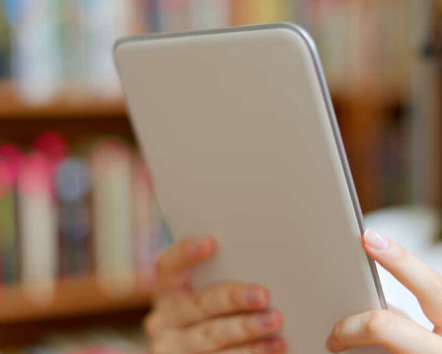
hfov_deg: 26.3
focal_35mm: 72
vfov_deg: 21.3
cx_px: 291
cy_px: 179
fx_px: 942
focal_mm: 50
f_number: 1.8
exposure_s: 1/200
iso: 640
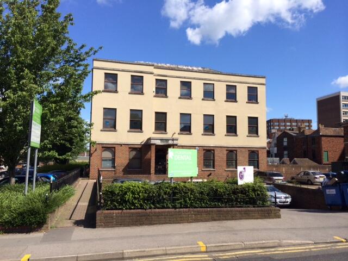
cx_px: 174
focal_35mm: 30
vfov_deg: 46.8
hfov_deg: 60.0
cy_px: 130
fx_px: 302
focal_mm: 4.12
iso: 40
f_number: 2.2
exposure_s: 1/2160
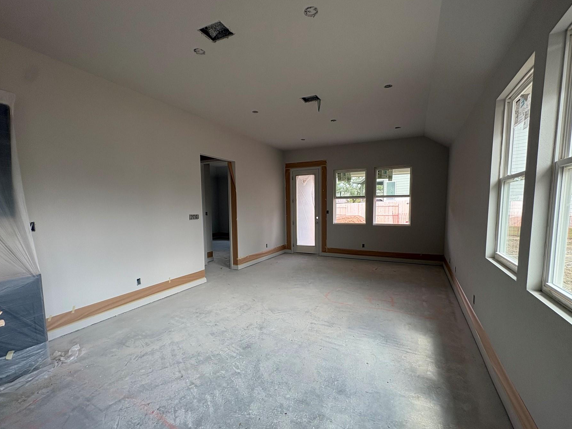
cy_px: 231
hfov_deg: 94.5
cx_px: 287
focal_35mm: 16
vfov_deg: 78.0
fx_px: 264
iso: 64
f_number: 2.2
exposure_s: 1/179
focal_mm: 2.22
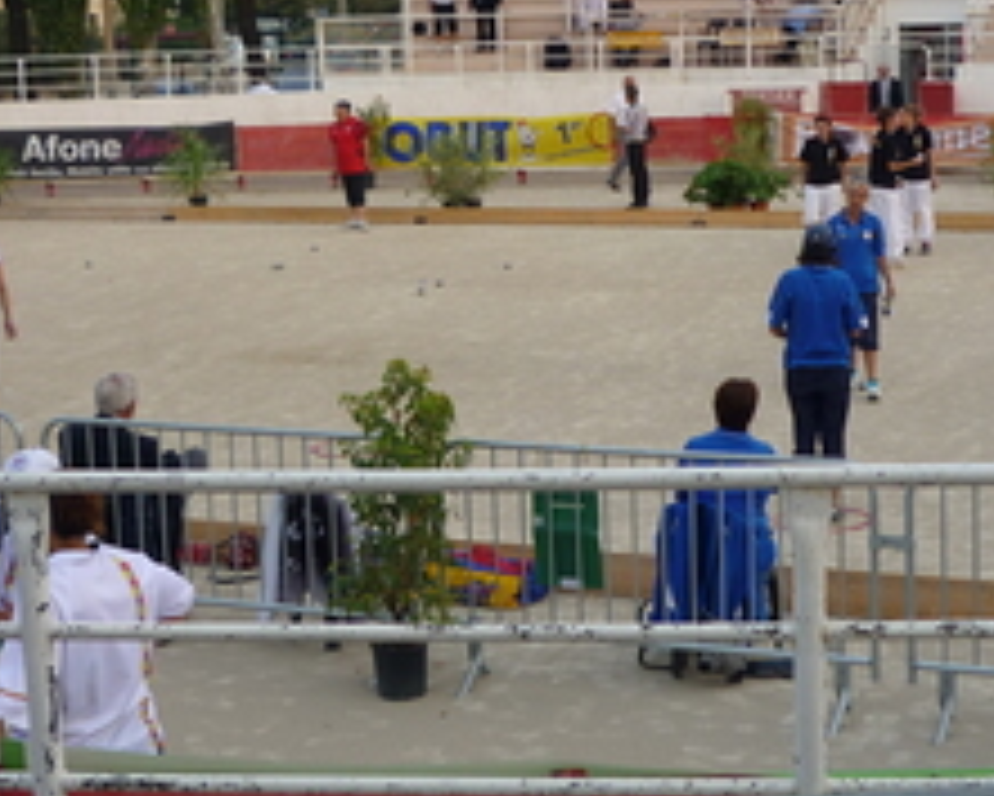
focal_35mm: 70
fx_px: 2060
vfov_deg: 21.8
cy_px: 243
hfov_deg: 27.0
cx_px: 616
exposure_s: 1/160
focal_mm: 5.5
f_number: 2.8
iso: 80
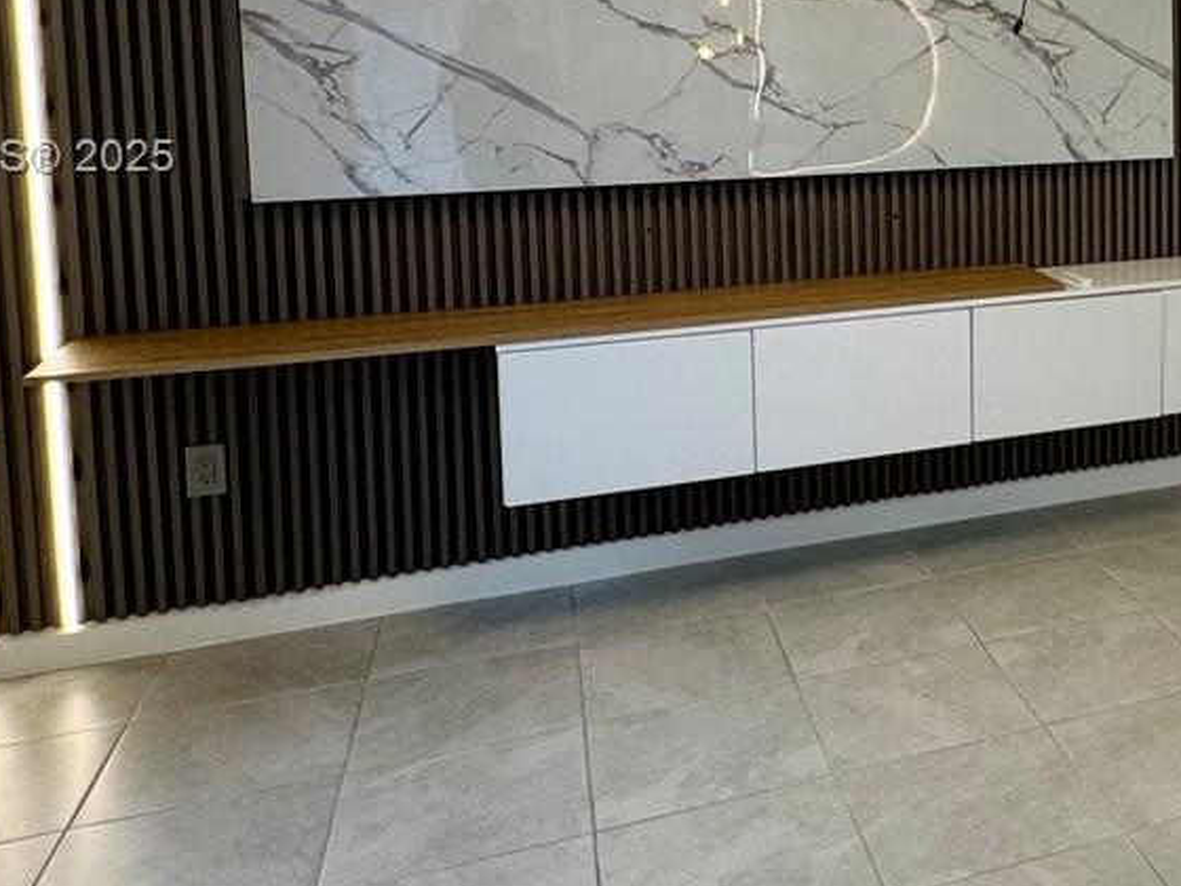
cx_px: 1187
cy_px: 160
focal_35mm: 40
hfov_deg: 40.8
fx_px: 1365
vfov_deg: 34.7
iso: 200
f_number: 2.2
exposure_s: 1/120
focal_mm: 2.22
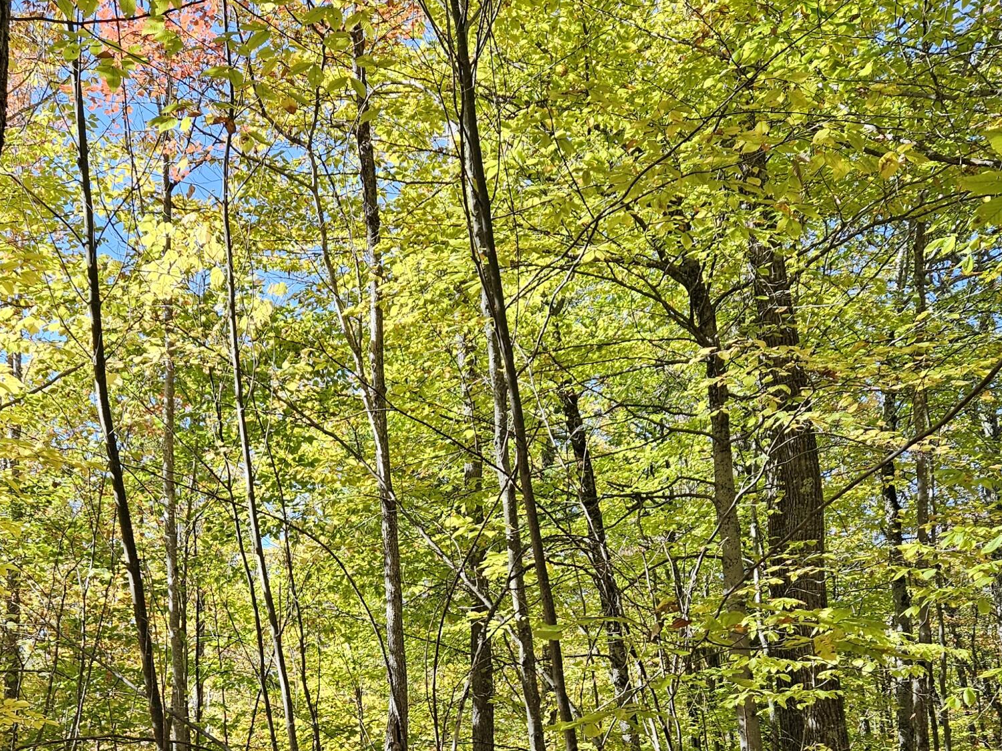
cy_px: 713
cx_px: 462
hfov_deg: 41.2
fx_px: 1332
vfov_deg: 29.8
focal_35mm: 46
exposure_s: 1/457
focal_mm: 5.4
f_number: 1.8
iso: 40
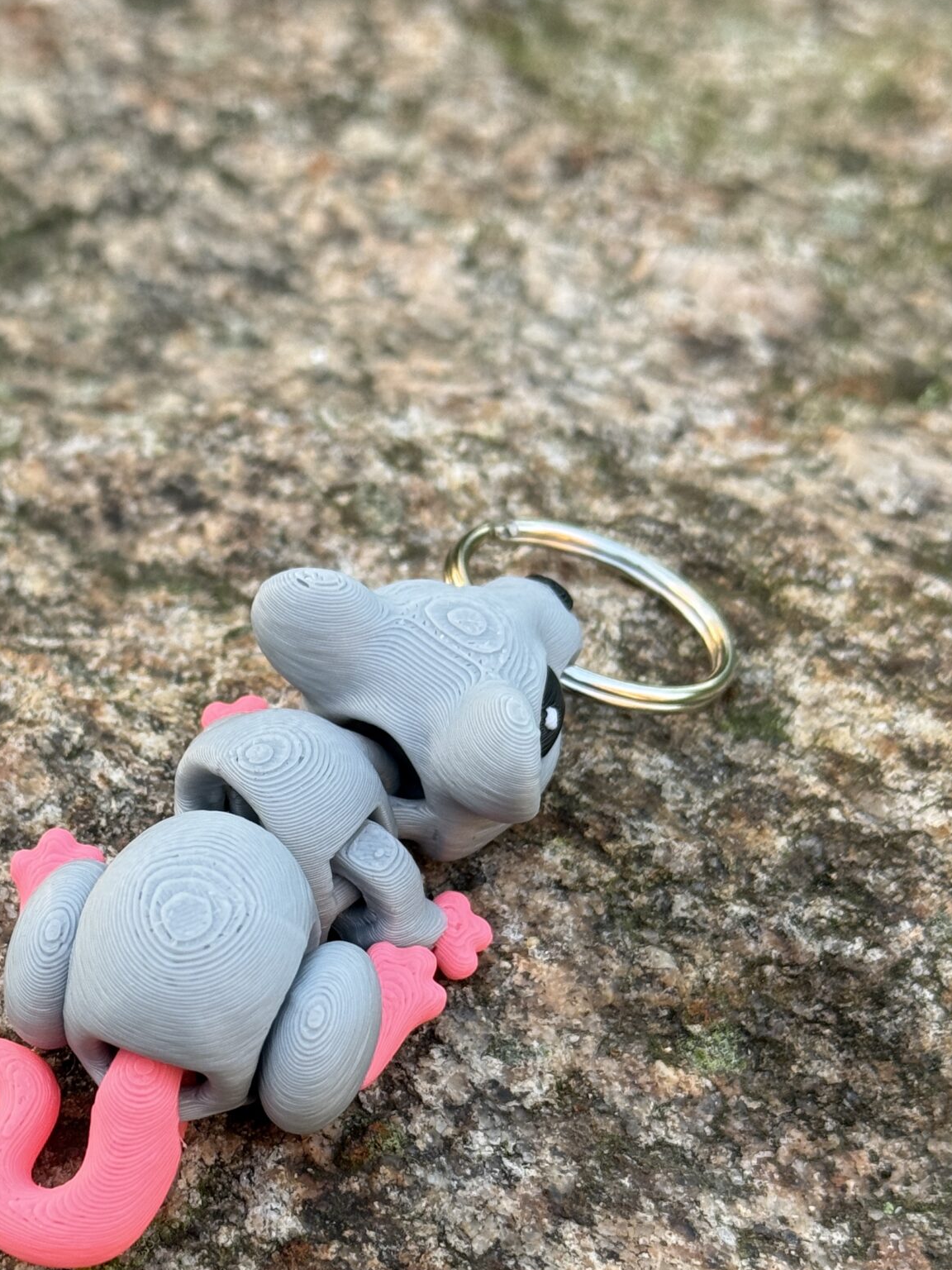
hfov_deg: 18.3
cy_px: 865
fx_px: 2934
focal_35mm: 80
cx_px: 236
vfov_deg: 24.3
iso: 100
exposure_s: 1/70
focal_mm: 6.76
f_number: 1.78
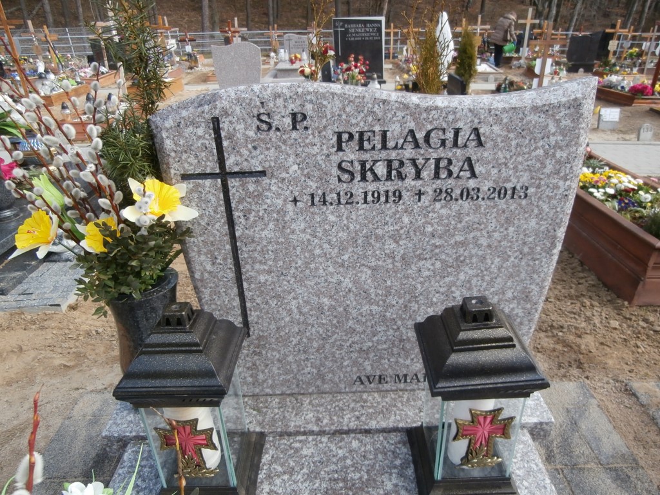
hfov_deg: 71.6
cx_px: 330
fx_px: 458
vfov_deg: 56.8
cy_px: 248
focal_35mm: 24
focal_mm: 4.2
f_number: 3
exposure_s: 1/500
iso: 100
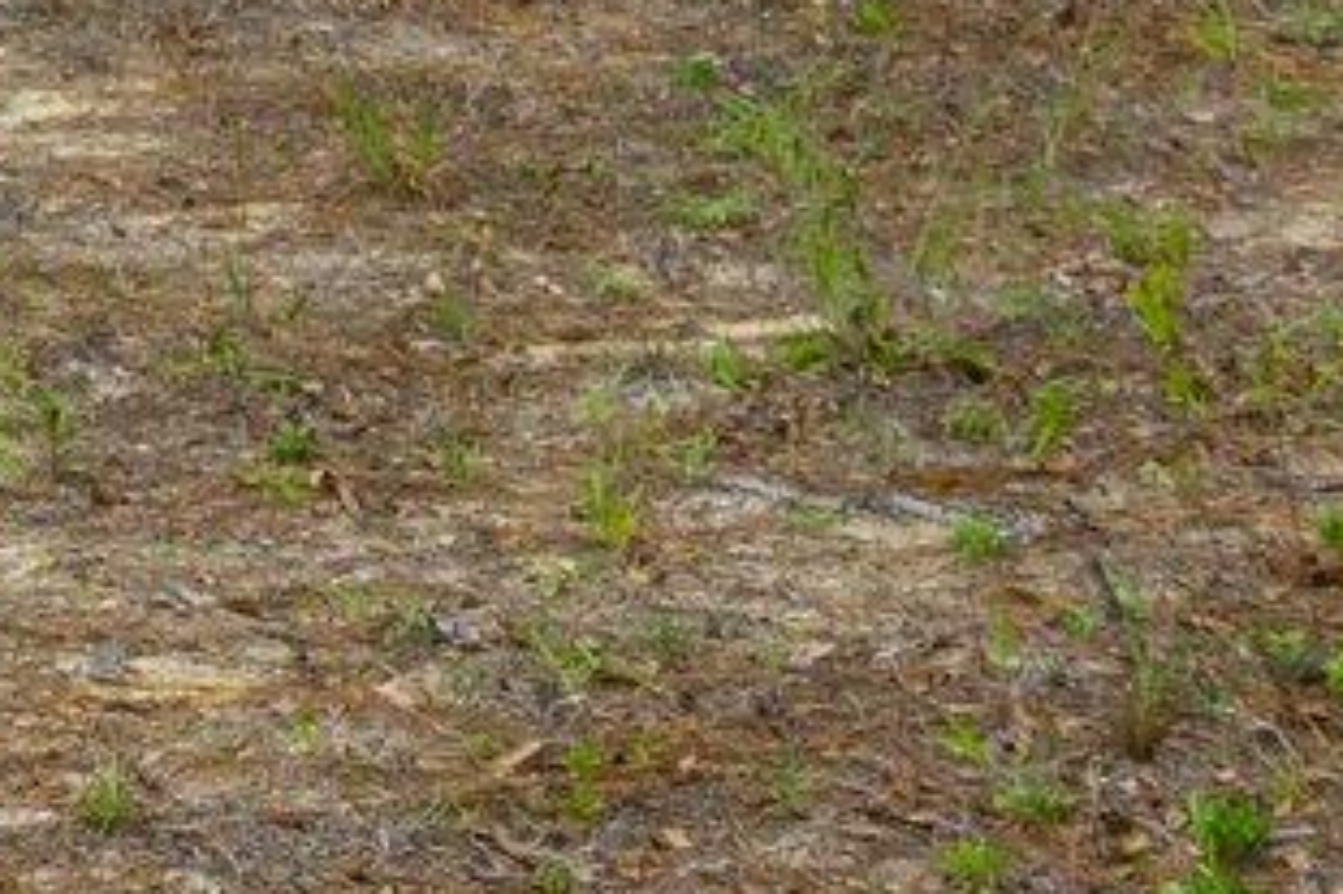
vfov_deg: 6.4
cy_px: -1155
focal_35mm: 204
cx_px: -1926
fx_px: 7606
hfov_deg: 9.0
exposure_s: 1/320
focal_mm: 31
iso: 400
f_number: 8
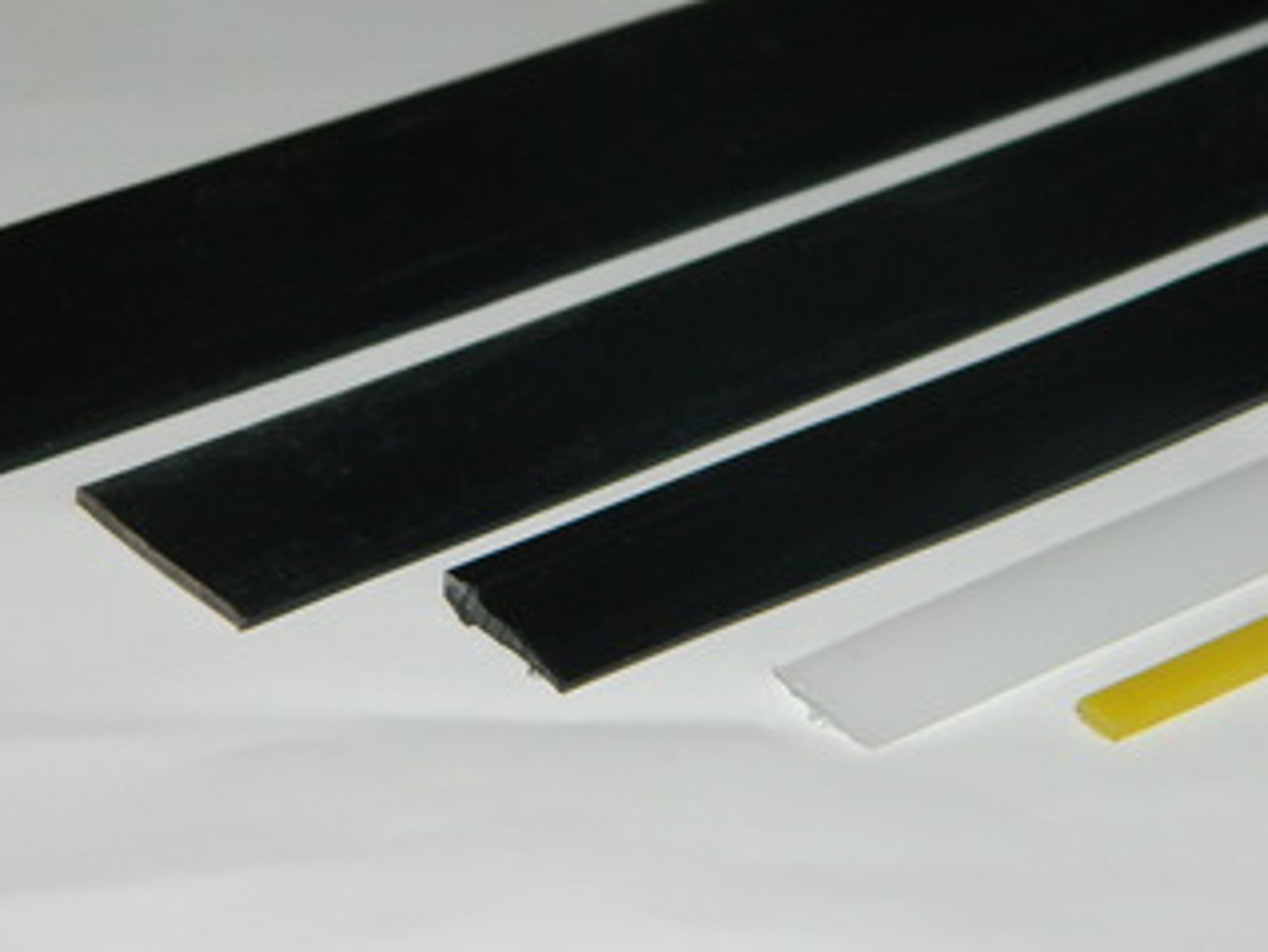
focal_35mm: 132
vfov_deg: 11.2
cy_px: 360
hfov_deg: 14.9
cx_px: 574
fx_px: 4839
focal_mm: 15.1
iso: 200
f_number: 4.2
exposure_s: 1/50
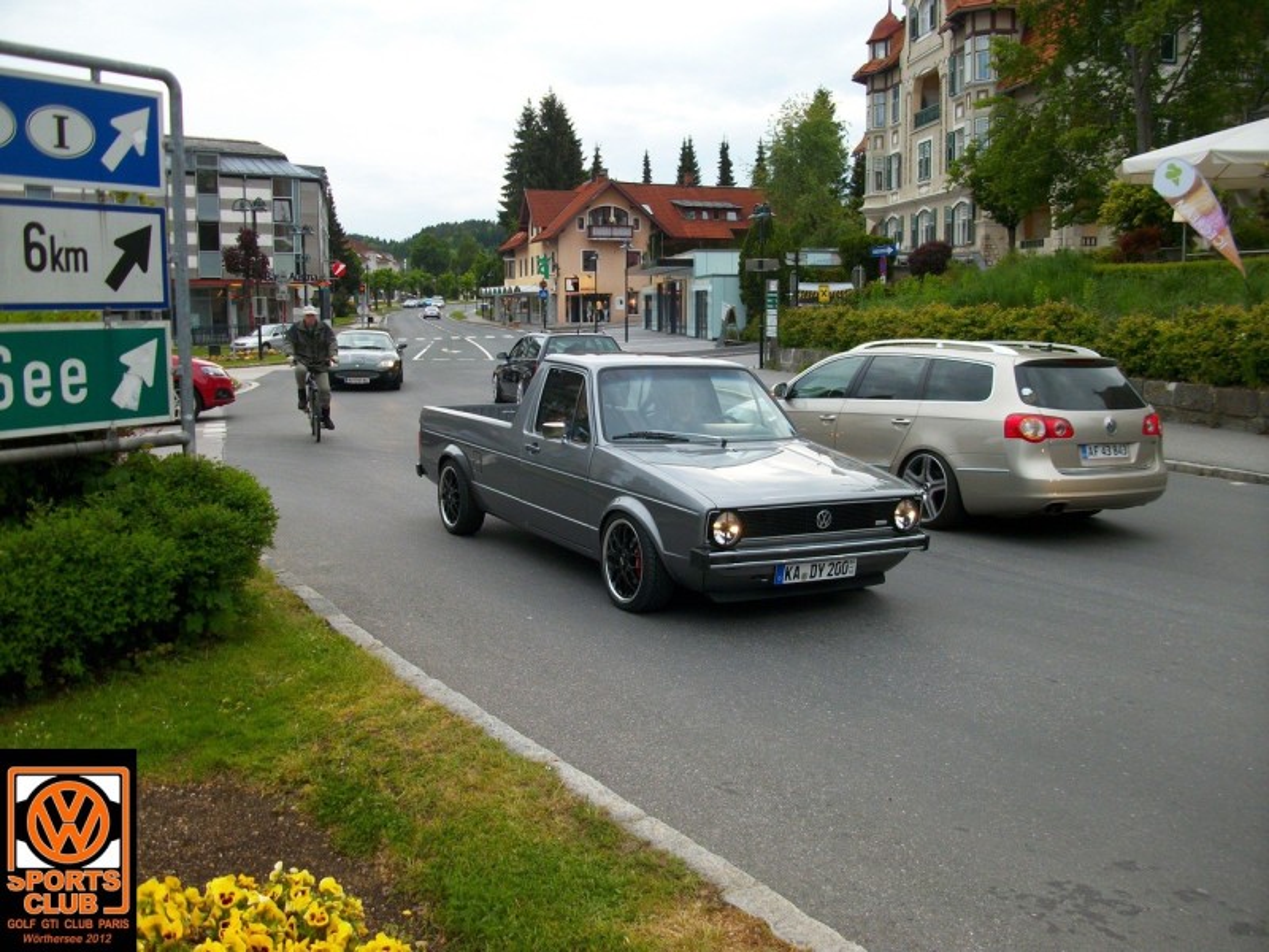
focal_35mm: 34
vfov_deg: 41.8
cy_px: 476
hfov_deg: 54.0
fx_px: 1246
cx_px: 634
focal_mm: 5.7
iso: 80
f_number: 2.9
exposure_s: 1/217
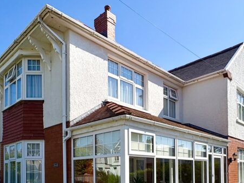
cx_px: 121
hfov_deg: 56.8
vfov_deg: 40.5
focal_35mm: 32
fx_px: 226
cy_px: 168
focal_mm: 2.22
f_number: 2.2
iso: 50
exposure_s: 1/3106
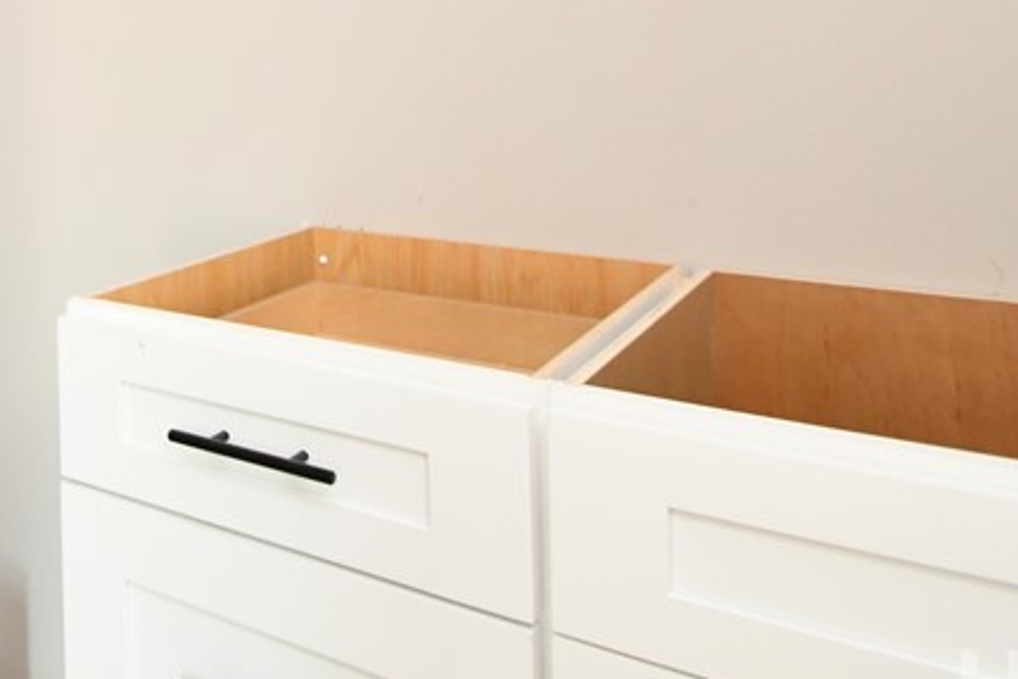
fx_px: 1074
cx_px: -21
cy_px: 5
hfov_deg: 42.9
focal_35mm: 38
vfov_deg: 32.3
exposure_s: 1/60
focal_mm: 10
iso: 1600
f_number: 4
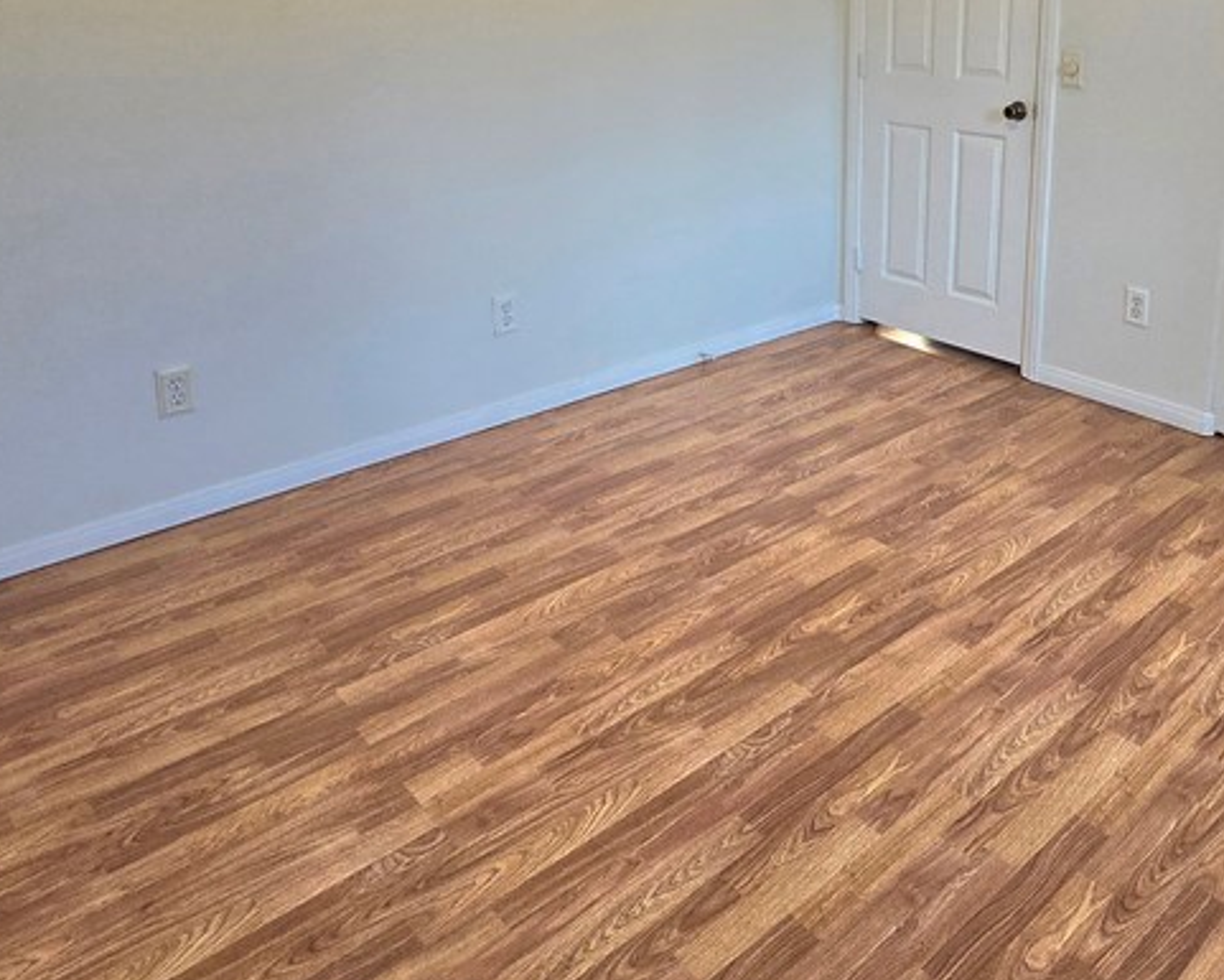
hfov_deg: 63.0
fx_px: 978
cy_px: 199
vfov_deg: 50.1
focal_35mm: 27
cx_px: 776
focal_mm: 2.2
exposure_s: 1/60.2
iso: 100
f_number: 2.2
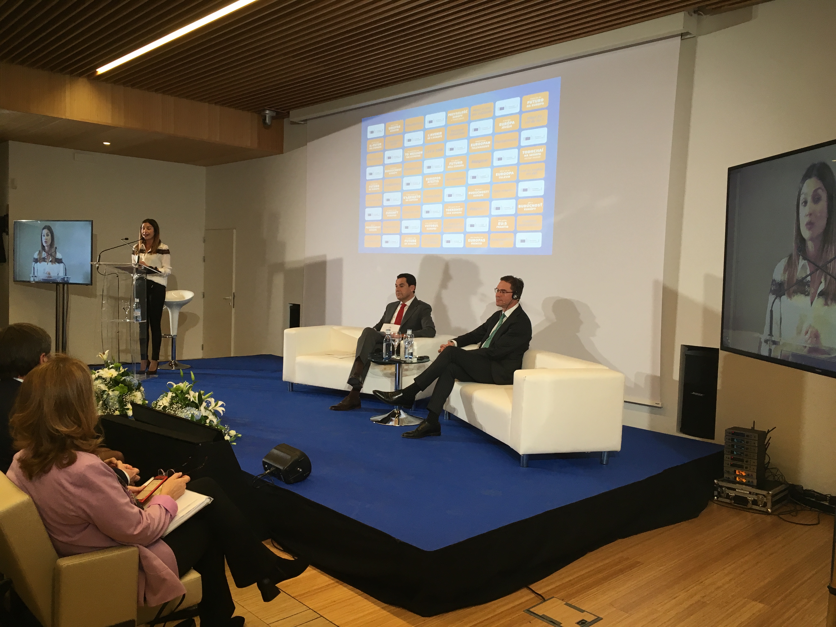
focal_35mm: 29
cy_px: 314
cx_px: 418
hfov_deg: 61.7
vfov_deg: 48.2
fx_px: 700
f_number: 2.2
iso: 40
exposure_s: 1/33
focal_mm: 4.15
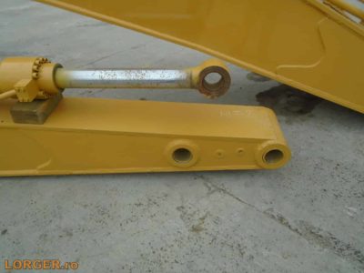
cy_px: 136
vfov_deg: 53.1
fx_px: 273
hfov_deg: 67.3
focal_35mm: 26
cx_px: 182
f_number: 3.2
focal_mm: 4.6
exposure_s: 1/400
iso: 100
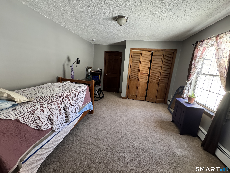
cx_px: 115
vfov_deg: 85.7
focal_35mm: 14
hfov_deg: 102.1
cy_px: 86
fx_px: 93
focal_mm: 2.22
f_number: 2.2
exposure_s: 1/96
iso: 320
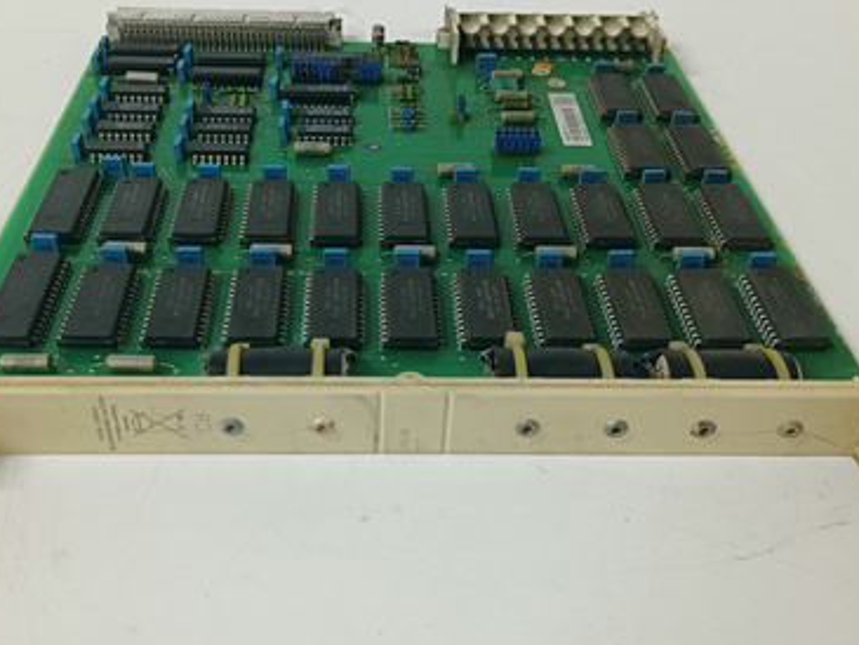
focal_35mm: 37
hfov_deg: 50.1
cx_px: 405
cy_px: 324
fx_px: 918
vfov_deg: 38.7
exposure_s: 1/50
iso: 844
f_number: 1.9
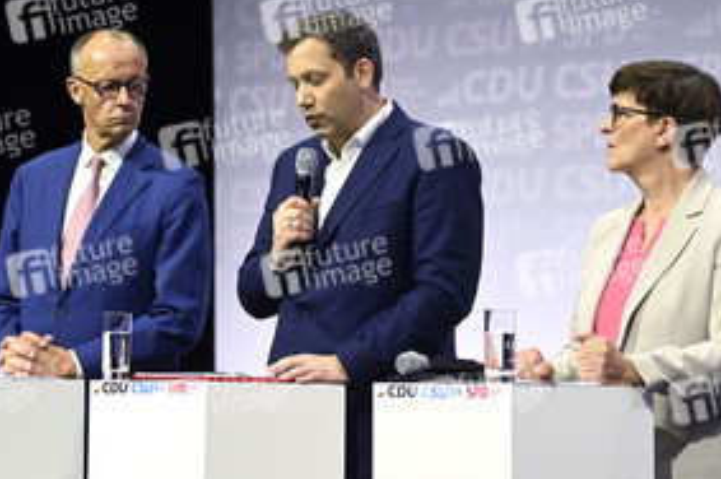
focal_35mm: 215
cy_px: 204
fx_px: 4301
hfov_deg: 9.6
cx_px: 259
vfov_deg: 6.4
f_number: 4
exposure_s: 1/500
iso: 2500
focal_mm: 135
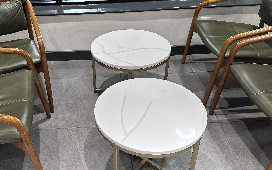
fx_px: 289
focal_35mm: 39
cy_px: 76
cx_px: 105
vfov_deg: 32.7
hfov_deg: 50.0
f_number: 1.78
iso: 125
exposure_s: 1/60
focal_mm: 6.86
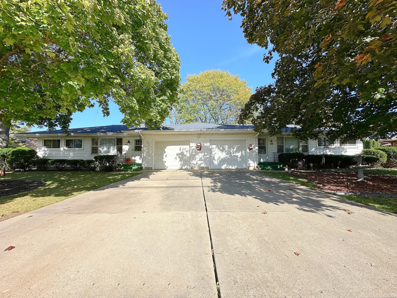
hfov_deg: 102.1
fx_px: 161
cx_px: 198
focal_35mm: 14
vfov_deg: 85.7
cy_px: 149
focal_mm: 2.22
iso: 50
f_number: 2.2
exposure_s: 1/1304
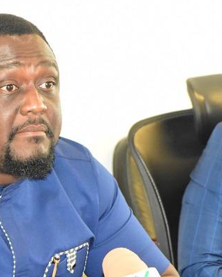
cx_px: 29
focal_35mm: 181
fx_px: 1483
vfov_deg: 10.7
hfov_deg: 8.5
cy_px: 138
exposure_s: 1/60
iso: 4000
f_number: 9
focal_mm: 85
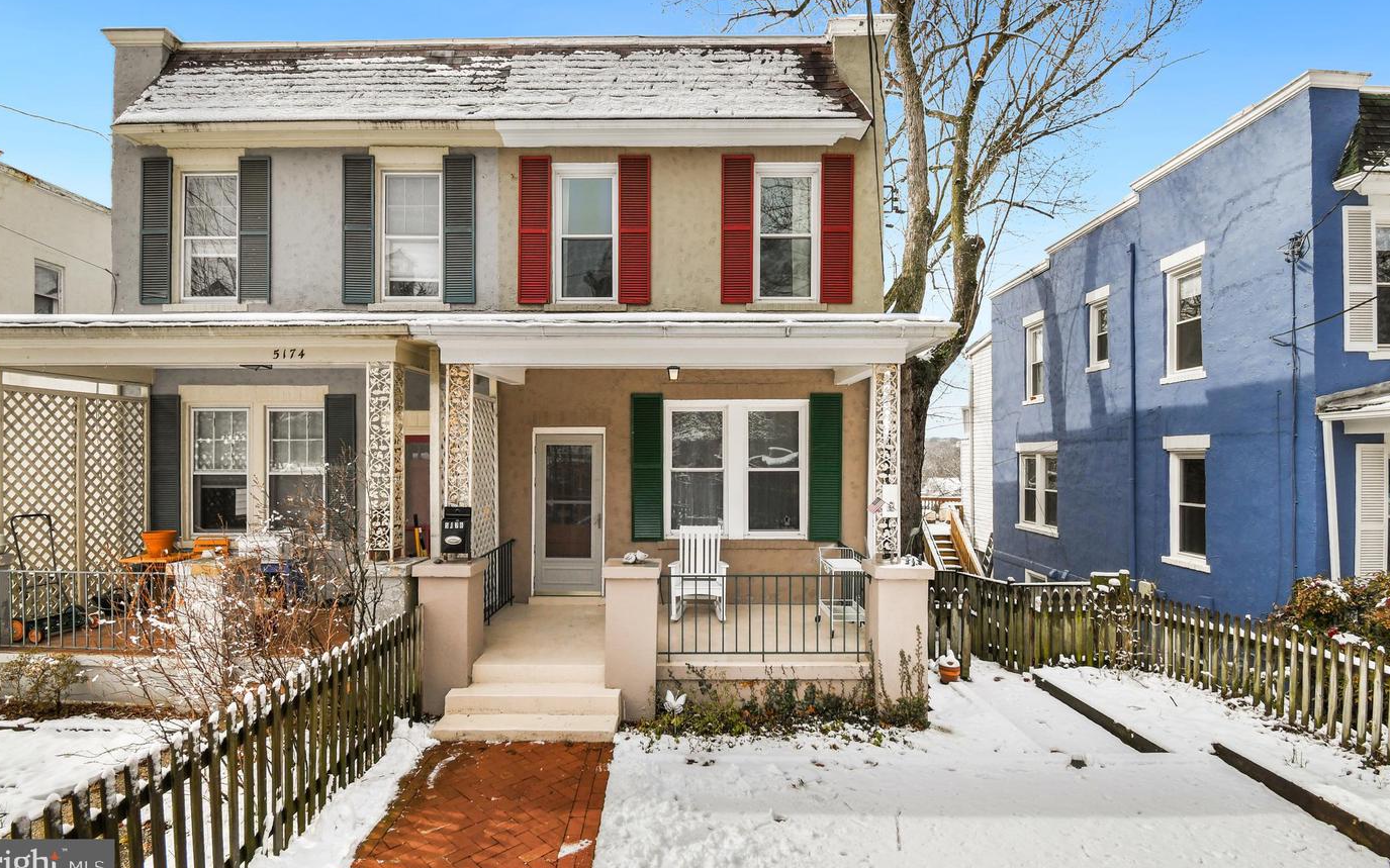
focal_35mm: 16
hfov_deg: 97.8
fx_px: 606
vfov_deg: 71.2
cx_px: 685
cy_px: 406
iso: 200
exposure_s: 1/320
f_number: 9
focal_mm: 10
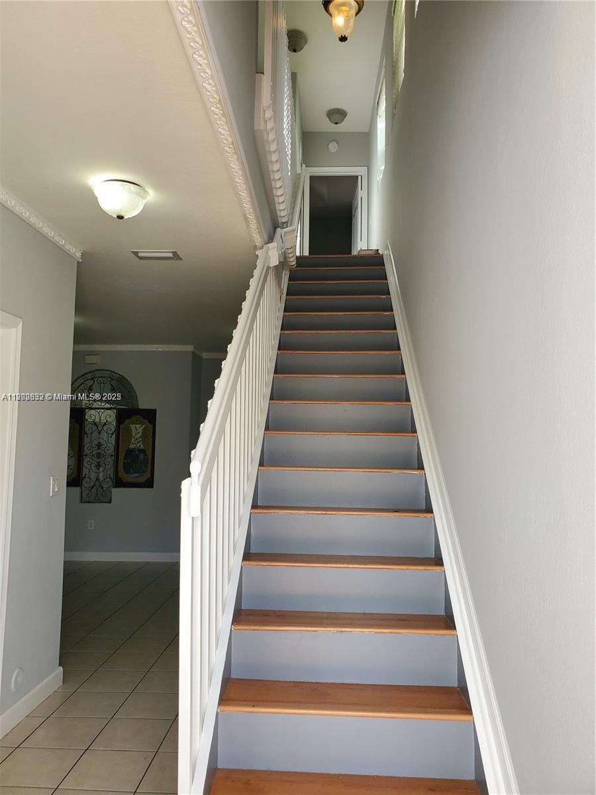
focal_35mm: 26
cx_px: 298
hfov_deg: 53.1
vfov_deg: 67.3
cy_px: 398
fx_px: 597
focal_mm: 4.3
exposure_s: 1/120
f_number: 2.4
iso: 80
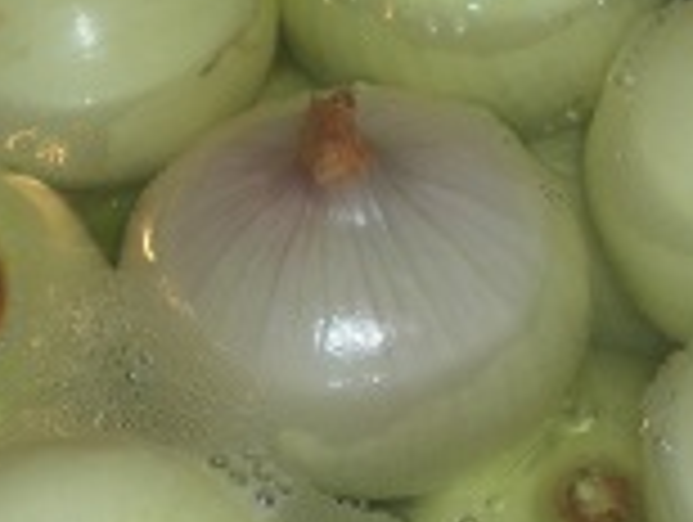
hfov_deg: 16.0
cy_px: 313
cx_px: 297
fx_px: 2466
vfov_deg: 12.1
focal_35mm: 123
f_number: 3.1
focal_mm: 6.3
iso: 64
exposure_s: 1/60
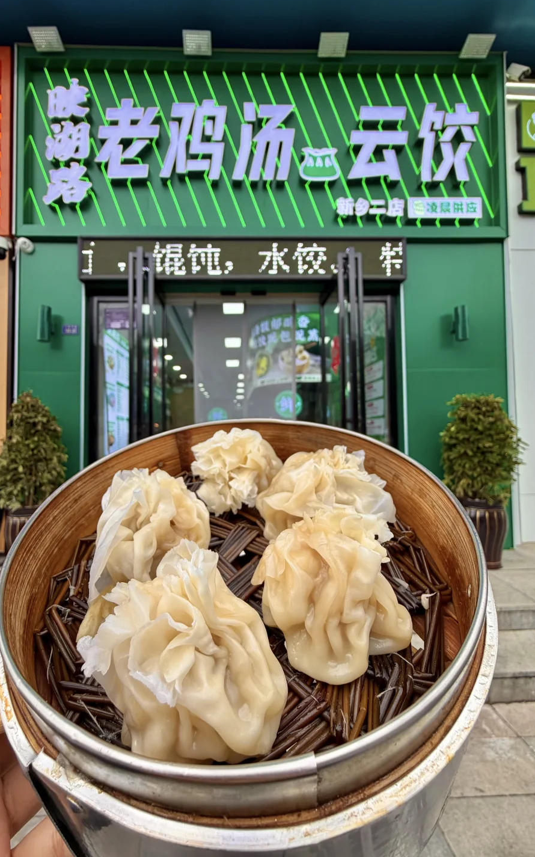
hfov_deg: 74.6
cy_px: 429
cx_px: 242
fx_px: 350
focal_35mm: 15
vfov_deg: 101.5
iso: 25
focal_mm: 2.22
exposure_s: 1/160
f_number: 2.2
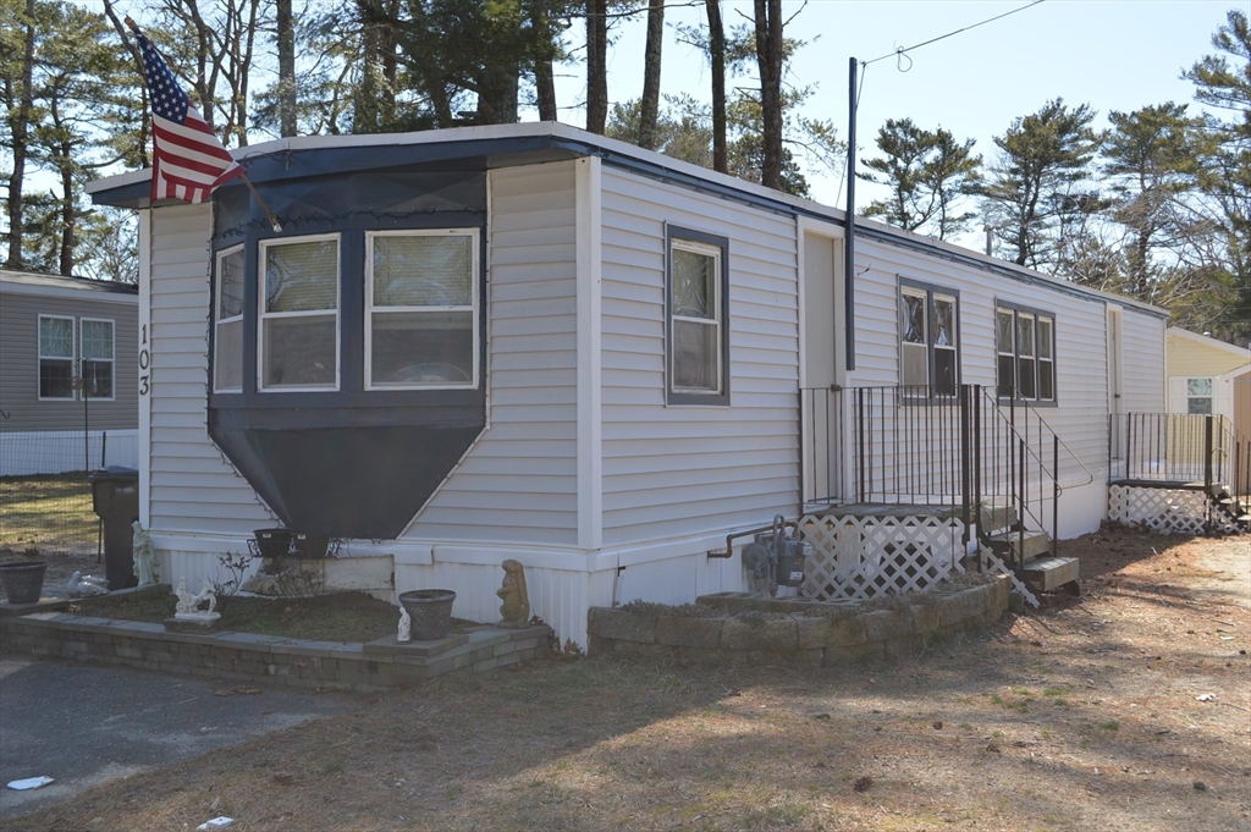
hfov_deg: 46.4
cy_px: 416
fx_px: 1458
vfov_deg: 31.8
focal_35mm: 42
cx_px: 626
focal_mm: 28
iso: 100
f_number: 5.6
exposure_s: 1/200
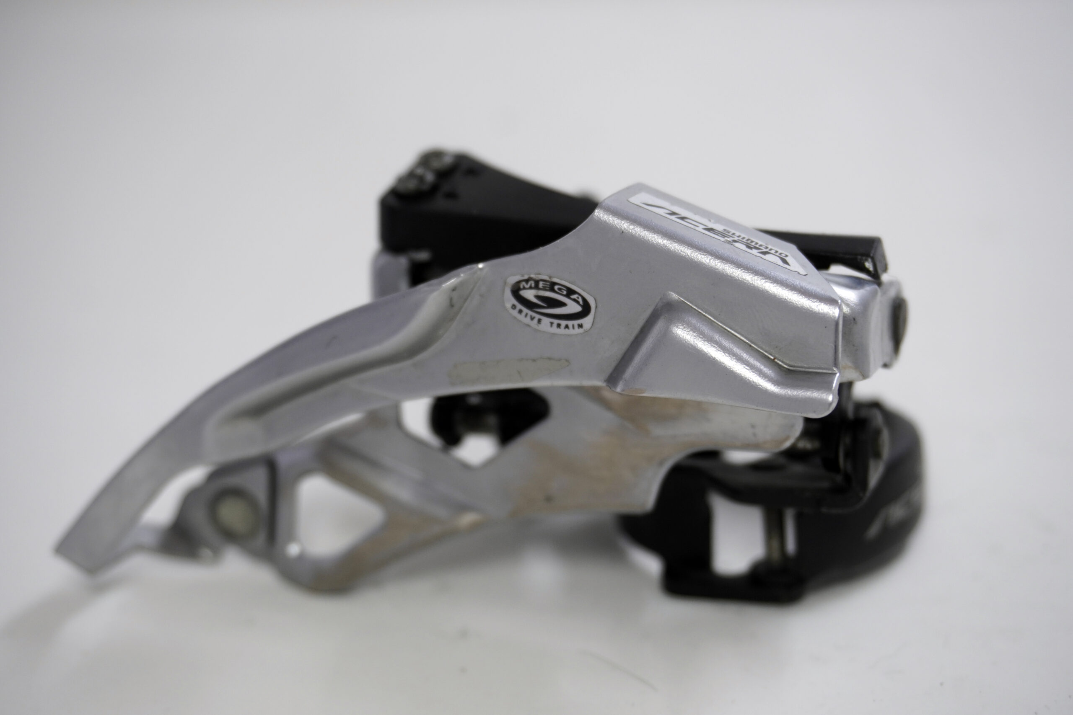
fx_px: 1699
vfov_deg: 23.8
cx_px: 536
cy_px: 358
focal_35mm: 57
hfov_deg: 35.1
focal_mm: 38
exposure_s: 1/30
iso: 400
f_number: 5.6
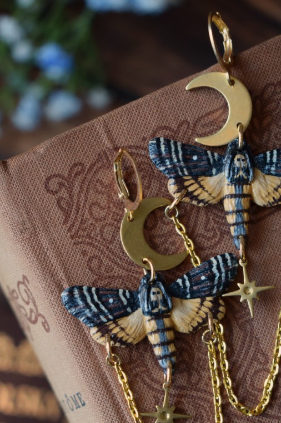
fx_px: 1066
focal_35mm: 91
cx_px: 169
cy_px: 312
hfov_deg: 15.0
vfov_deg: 22.2
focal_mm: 40
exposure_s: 1/60
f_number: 4.8
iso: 800
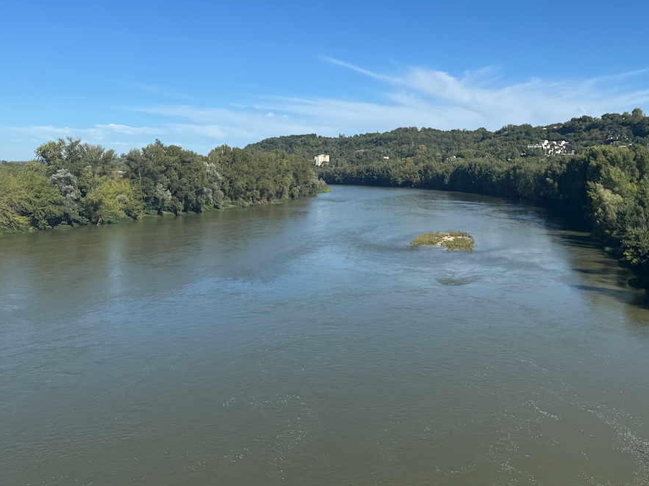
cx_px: 371
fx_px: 656
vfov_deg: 40.0
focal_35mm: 35
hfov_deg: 52.5
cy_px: 146
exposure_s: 1/5348
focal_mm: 6.76
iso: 80
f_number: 1.78
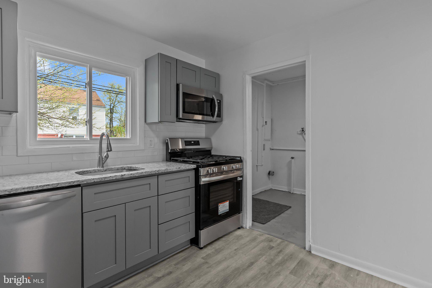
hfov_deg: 93.3
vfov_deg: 70.4
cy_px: 144
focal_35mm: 17
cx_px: 216
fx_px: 204
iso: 640
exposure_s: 1/30
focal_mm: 17
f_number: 8
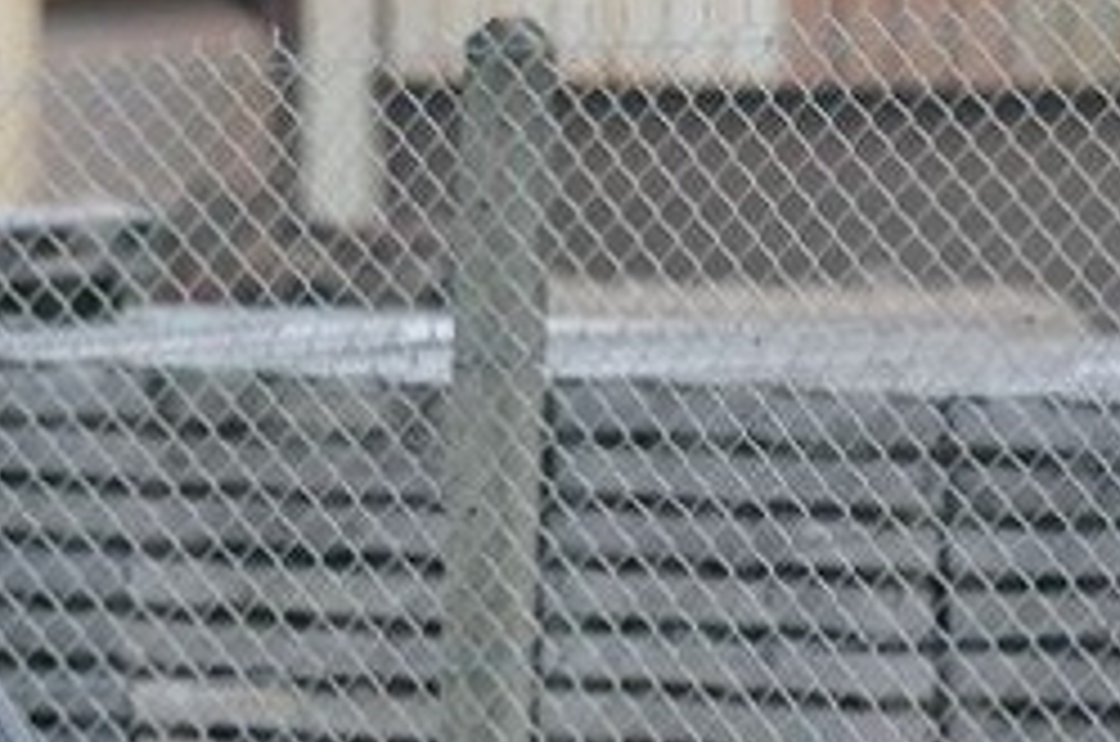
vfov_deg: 1.4
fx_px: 31082
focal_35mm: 1001
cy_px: 879
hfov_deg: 2.1
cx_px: -558
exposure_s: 1/800
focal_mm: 210
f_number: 5.6
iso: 1250
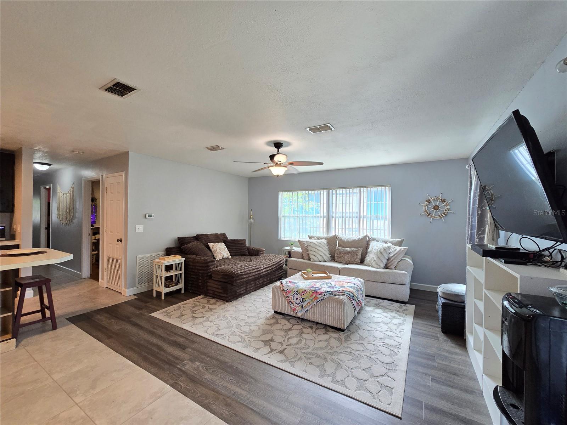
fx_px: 213
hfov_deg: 106.2
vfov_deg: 89.9
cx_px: 284
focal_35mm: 13
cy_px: 212
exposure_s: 1/60
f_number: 2.2
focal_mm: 2.2
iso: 250
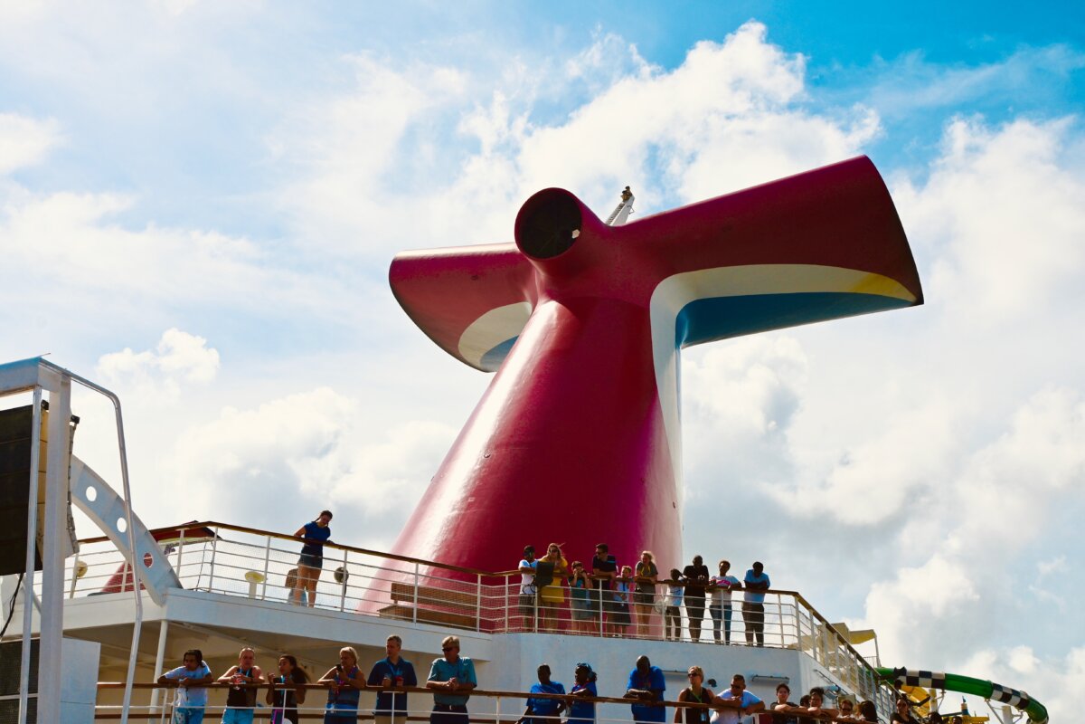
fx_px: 1175
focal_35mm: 39
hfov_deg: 49.6
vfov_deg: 34.2
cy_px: 362
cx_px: 542
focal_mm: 26
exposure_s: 1/640
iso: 100
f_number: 10
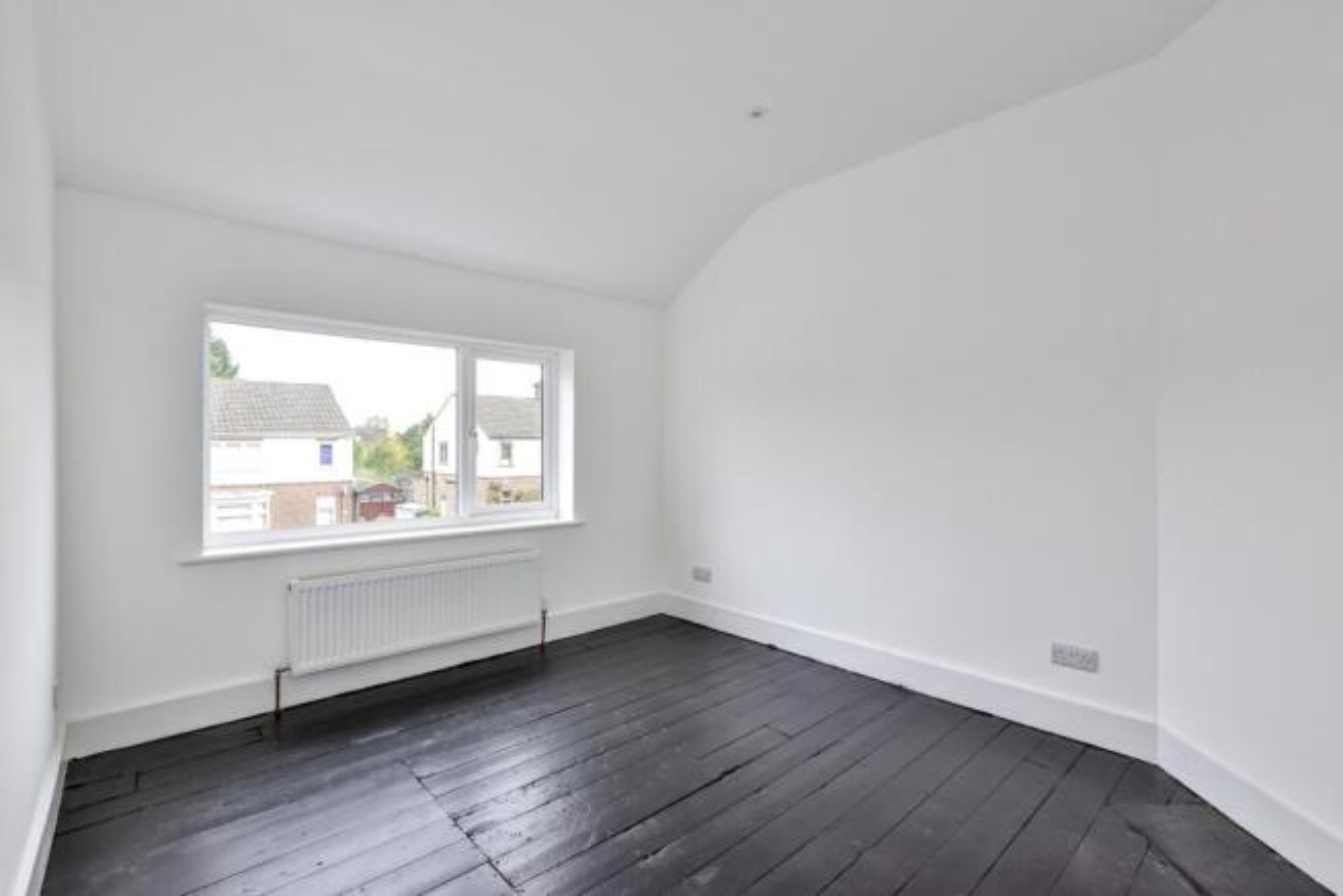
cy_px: 448
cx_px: 672
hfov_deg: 100.4
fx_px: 560
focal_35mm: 15
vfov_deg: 77.4
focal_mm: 10
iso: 640
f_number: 8
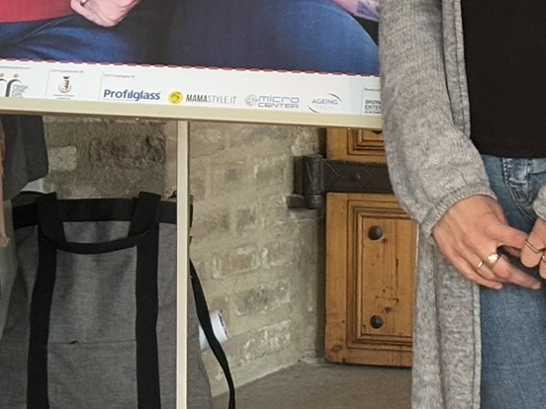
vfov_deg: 7.6
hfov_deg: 10.2
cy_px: -134
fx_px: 3044
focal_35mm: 193
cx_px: 195
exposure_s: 1/33
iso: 160
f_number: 1.6
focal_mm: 5.96
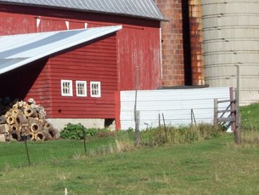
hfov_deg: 9.2
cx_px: 23
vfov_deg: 6.9
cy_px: -4
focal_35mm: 214
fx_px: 1602
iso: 80
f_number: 8.7
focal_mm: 16.8
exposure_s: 1/214
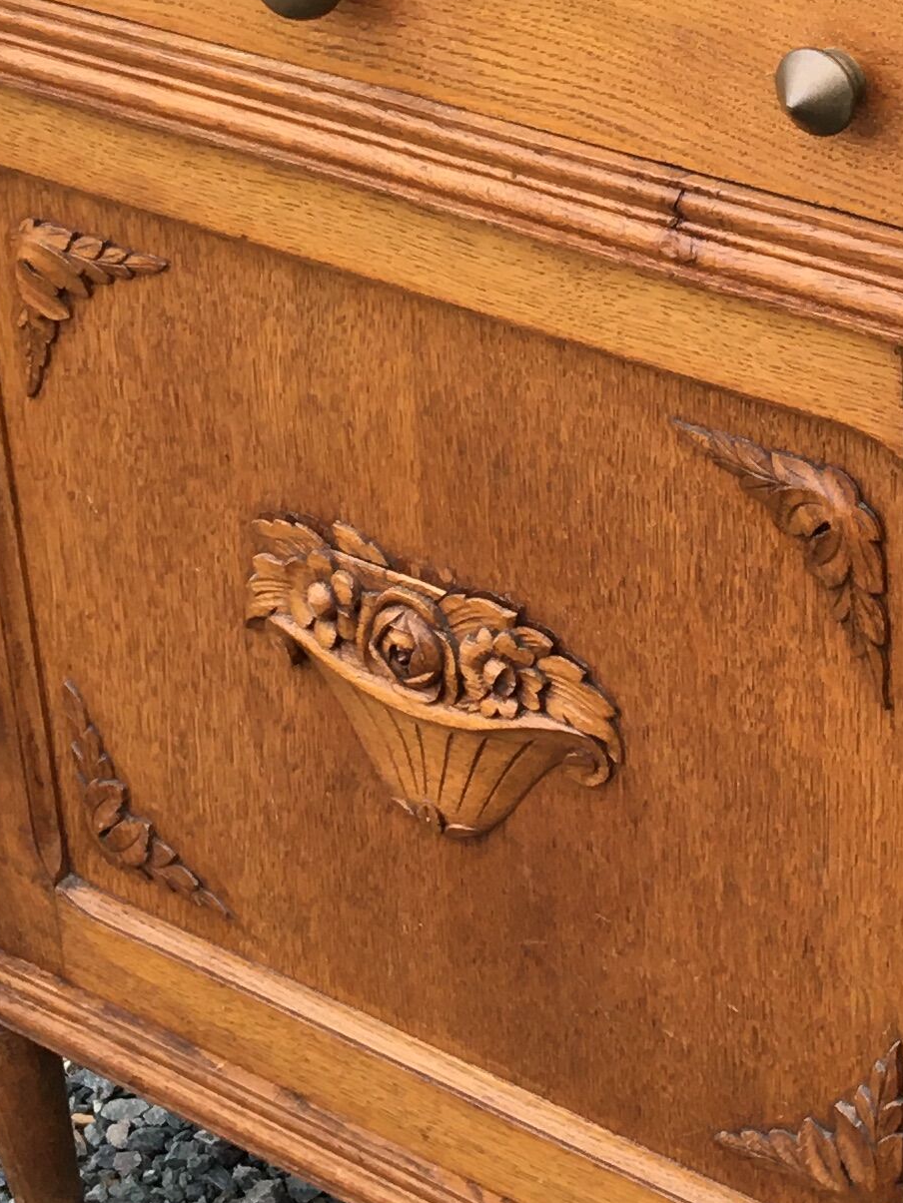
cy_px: 0
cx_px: 666
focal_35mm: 97
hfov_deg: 15.2
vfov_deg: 19.6
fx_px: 3373
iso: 25
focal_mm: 4.15
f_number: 2.2
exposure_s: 1/33
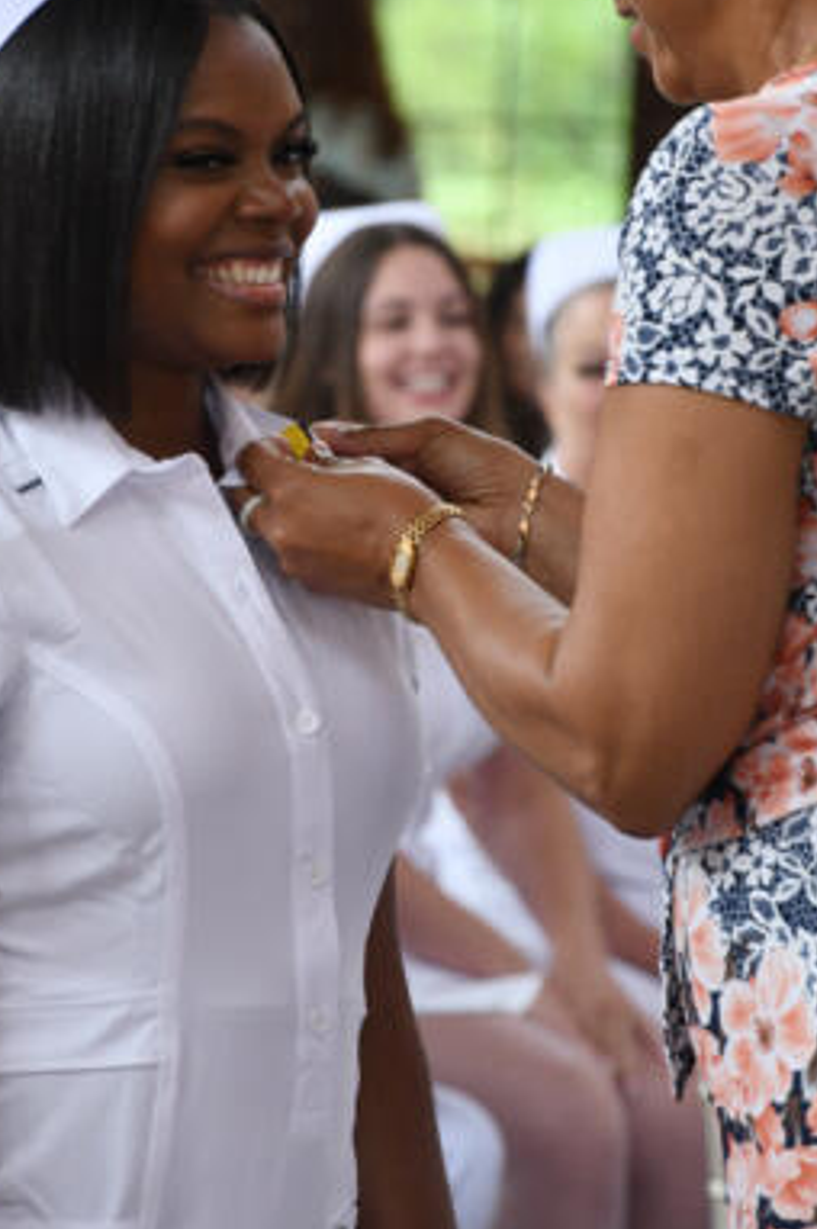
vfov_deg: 6.8
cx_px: 410
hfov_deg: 4.5
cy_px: 495
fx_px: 10389
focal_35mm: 305
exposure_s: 1/60
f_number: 8
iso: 1000
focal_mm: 155
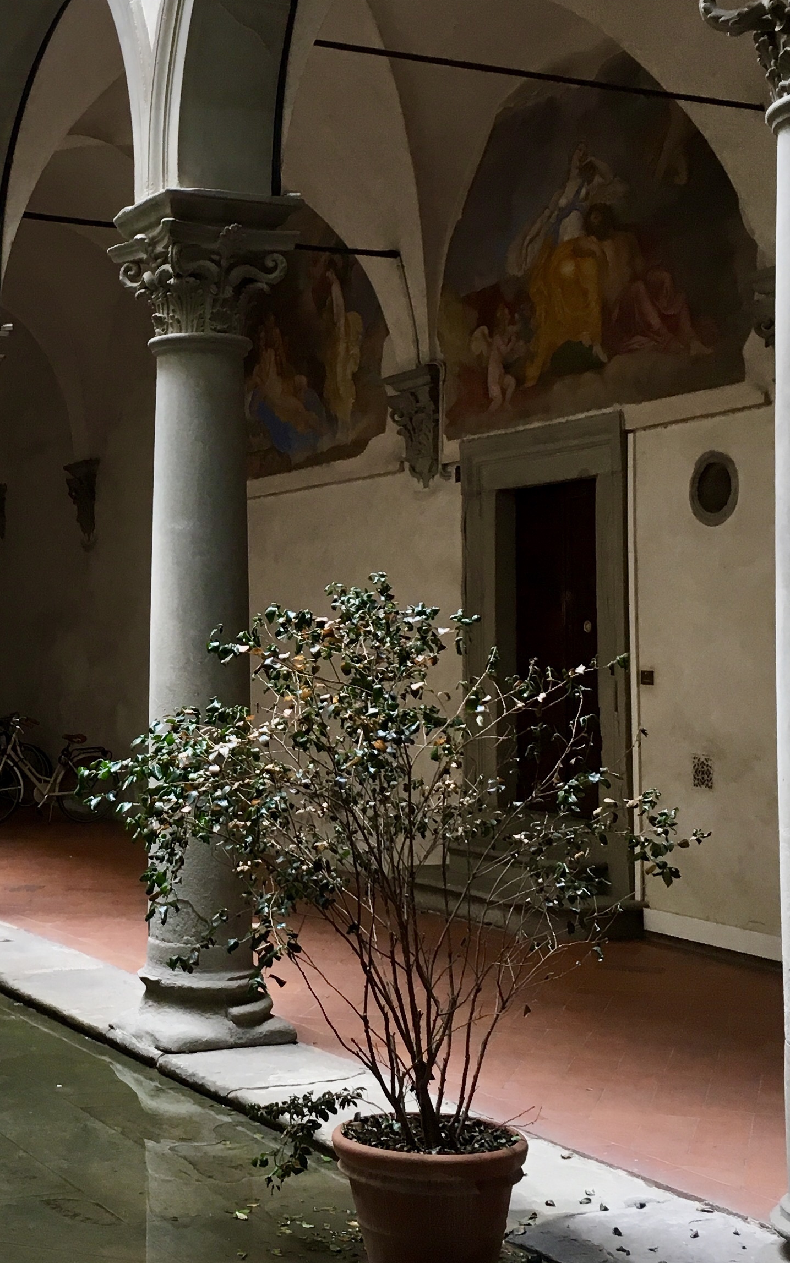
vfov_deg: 37.3
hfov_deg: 23.4
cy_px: 485
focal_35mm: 54
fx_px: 1860
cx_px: 92
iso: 40
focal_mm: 4.15
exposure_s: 1/33
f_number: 2.2
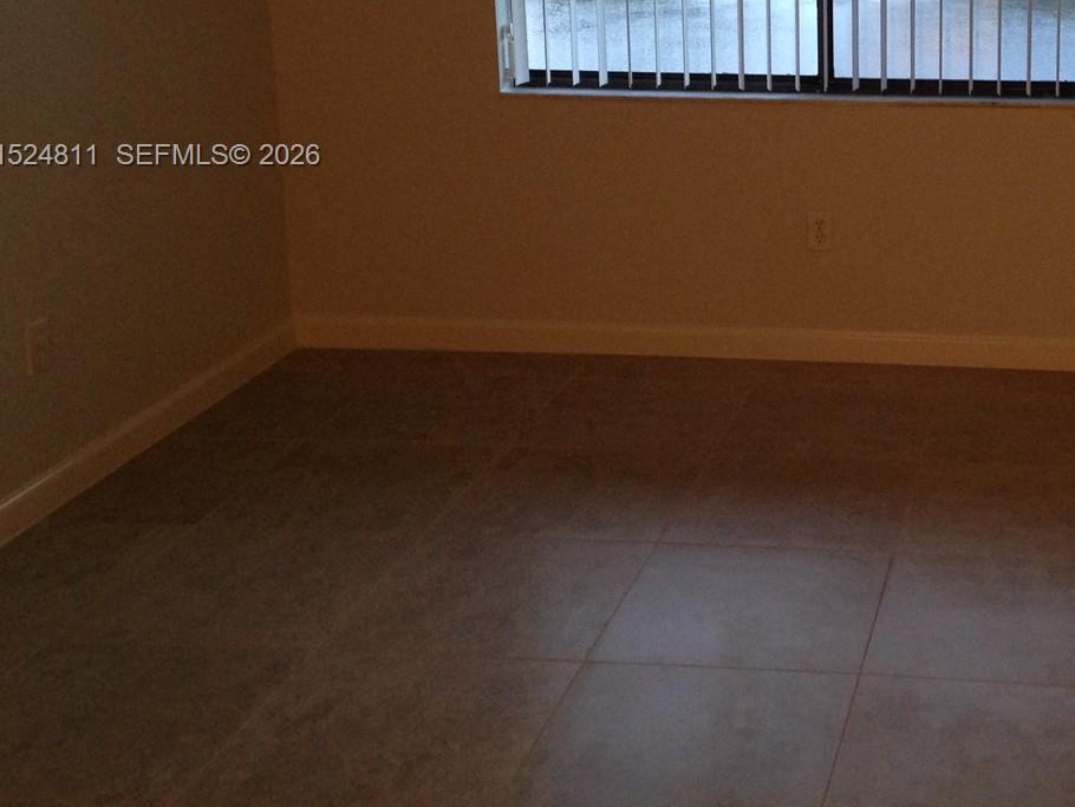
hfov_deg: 32.1
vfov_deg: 24.8
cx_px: 898
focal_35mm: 58
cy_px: 157
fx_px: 1802
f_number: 2.4
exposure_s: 1/20
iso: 200
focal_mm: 4.12
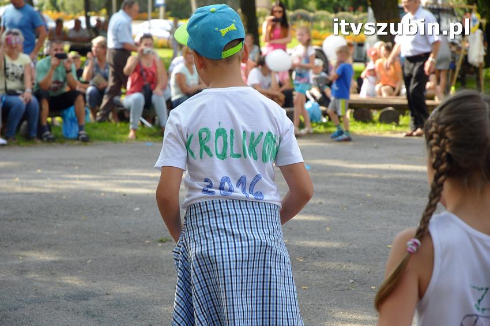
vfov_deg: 13.0
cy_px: 163
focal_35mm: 105
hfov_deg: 19.5
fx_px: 1428
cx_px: 245
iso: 640
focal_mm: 70
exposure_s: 1/640
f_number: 6.3
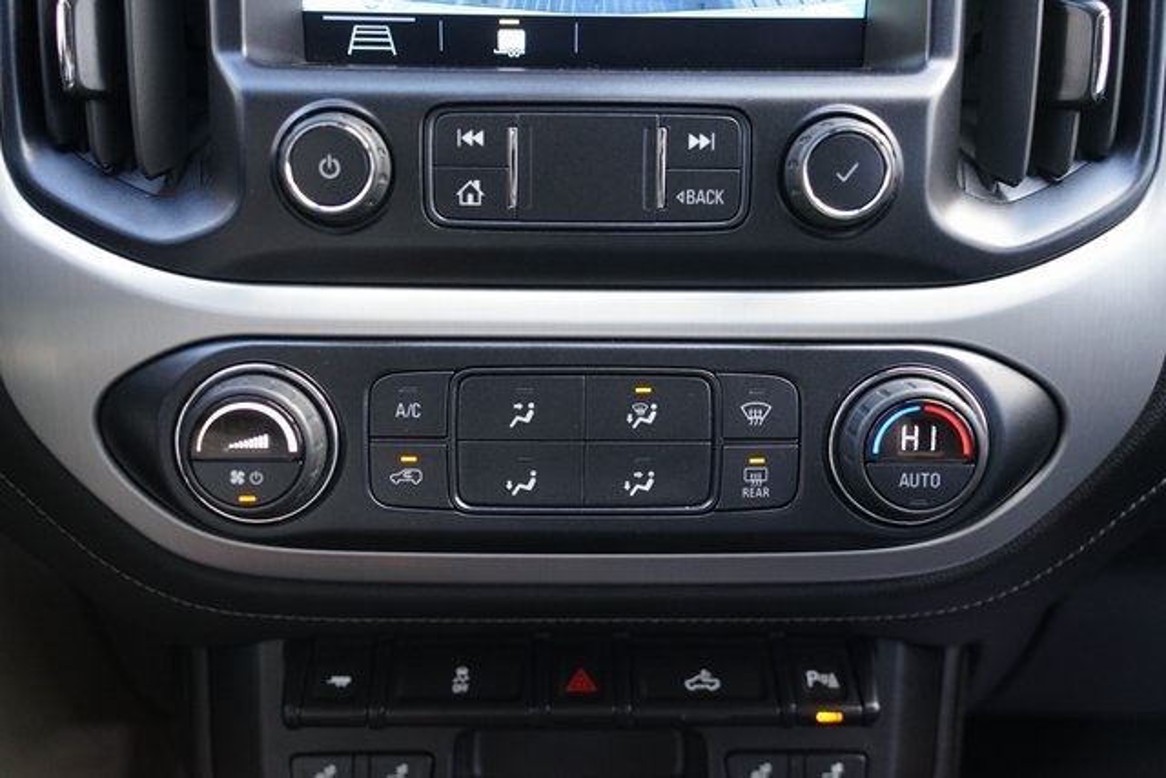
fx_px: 1328
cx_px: 583
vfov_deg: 32.6
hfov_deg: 47.4
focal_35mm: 41
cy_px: 389
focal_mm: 41
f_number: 3.2
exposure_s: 1/160
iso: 2000
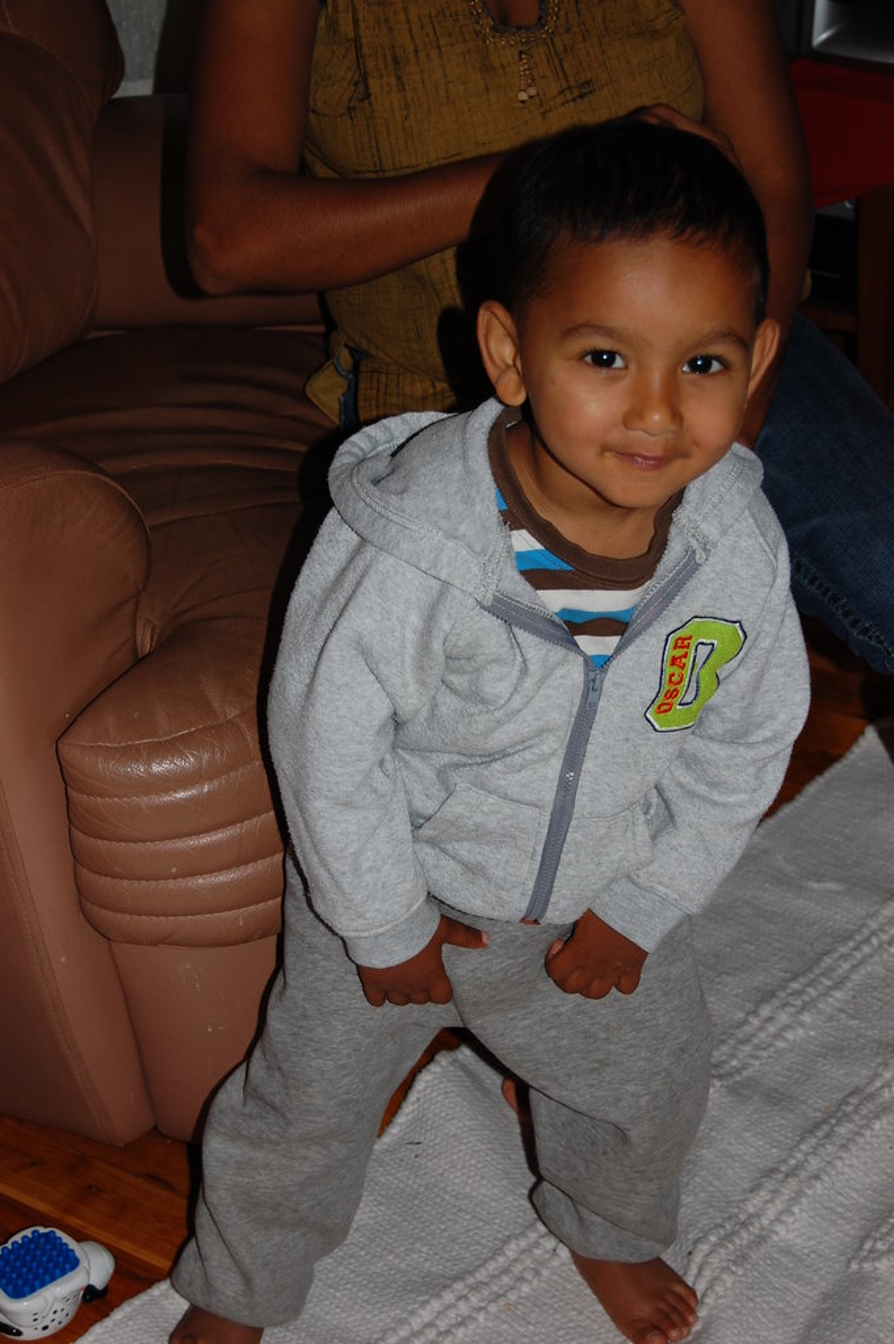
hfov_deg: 20.1
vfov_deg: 29.9
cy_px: 672
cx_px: 447
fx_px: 2518
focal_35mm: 68
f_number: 5.6
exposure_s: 1/125
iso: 200
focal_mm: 45
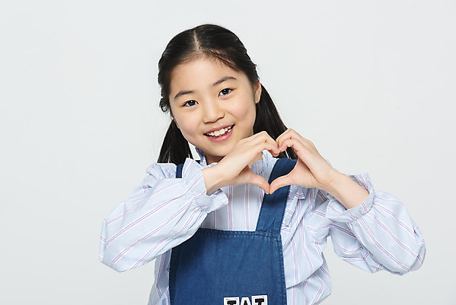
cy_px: 152
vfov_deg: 8.6
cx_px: 228
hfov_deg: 12.8
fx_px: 2028
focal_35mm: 160
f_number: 14
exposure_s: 1/125
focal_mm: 160
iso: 100
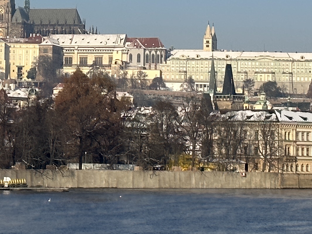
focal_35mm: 182
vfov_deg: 8.1
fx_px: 1641
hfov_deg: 10.8
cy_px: 4
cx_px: 61
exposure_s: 1/5556
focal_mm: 6.86
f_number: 1.78
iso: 64
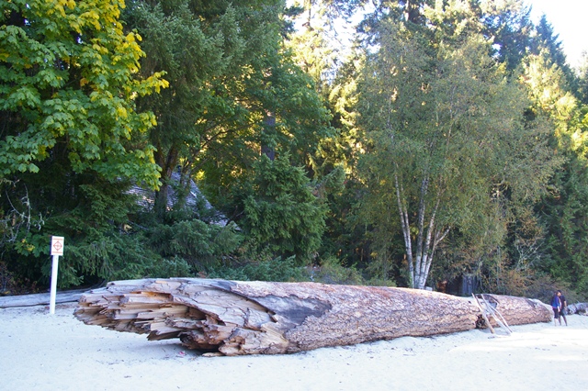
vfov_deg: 38.3
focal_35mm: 34
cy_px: 196
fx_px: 563
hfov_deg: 55.1
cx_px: 294
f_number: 5.6
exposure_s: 1/60
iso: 400
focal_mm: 23
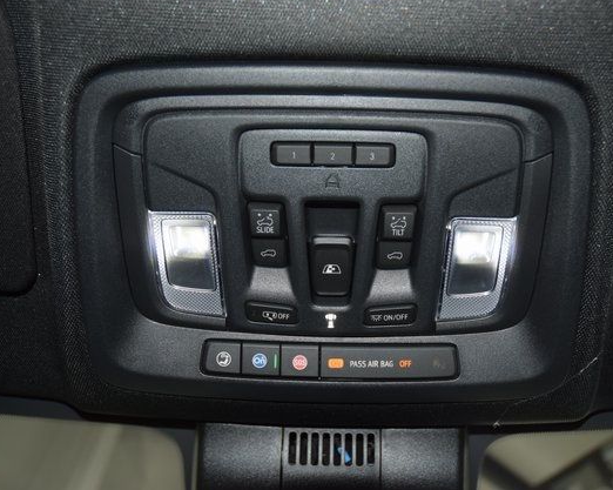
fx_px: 689
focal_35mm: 38
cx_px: 345
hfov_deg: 47.8
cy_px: 240
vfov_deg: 39.1
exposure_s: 1/60
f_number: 3.5
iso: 560
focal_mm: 22
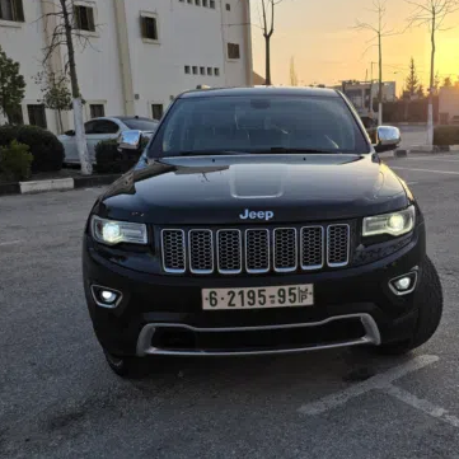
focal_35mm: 36
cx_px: 322
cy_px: 236
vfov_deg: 46.0
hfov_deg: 45.0
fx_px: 540
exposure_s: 1/1000
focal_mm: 6.3
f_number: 1.7
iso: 40
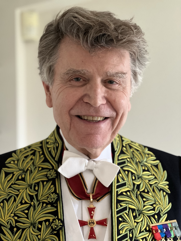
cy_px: 120
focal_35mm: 77
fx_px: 537
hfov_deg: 19.1
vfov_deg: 25.3
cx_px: 90
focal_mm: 9
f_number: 2.8
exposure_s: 1/14
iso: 640
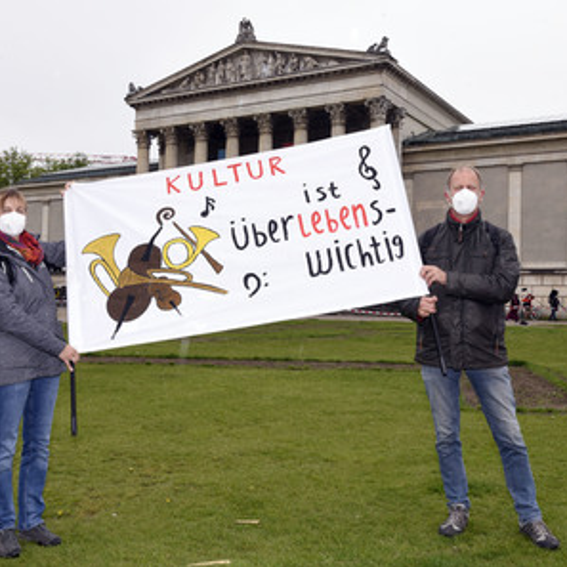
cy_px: 284
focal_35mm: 40
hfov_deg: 41.9
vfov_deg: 41.9
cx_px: 291
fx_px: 741
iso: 400
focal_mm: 31
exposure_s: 1/160
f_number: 11
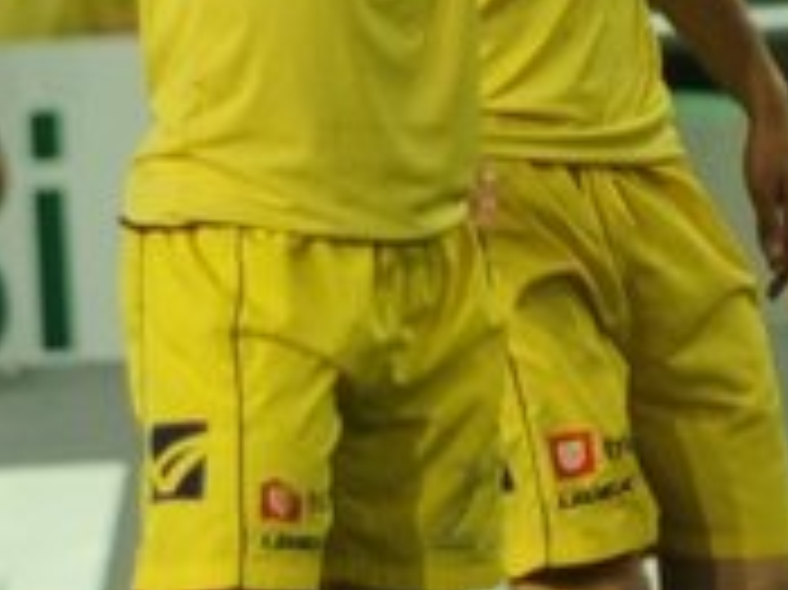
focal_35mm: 1321
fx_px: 30051
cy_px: 200
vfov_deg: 1.1
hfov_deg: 1.5
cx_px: 1000
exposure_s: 1/640
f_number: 2.8
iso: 500
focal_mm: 300
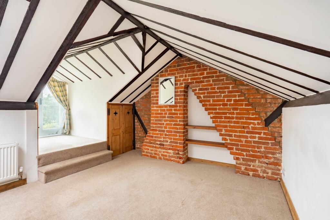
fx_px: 151
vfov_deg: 72.1
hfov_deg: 95.0
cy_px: 110
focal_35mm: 16
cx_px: 165
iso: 320
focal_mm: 16.5
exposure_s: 1/30
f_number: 8
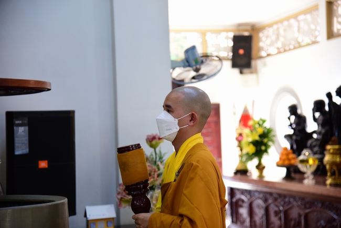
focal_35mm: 78
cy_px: 114
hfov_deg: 26.0
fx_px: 739
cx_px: 170
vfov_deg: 17.5
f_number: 4
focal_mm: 78
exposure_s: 1/60
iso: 800
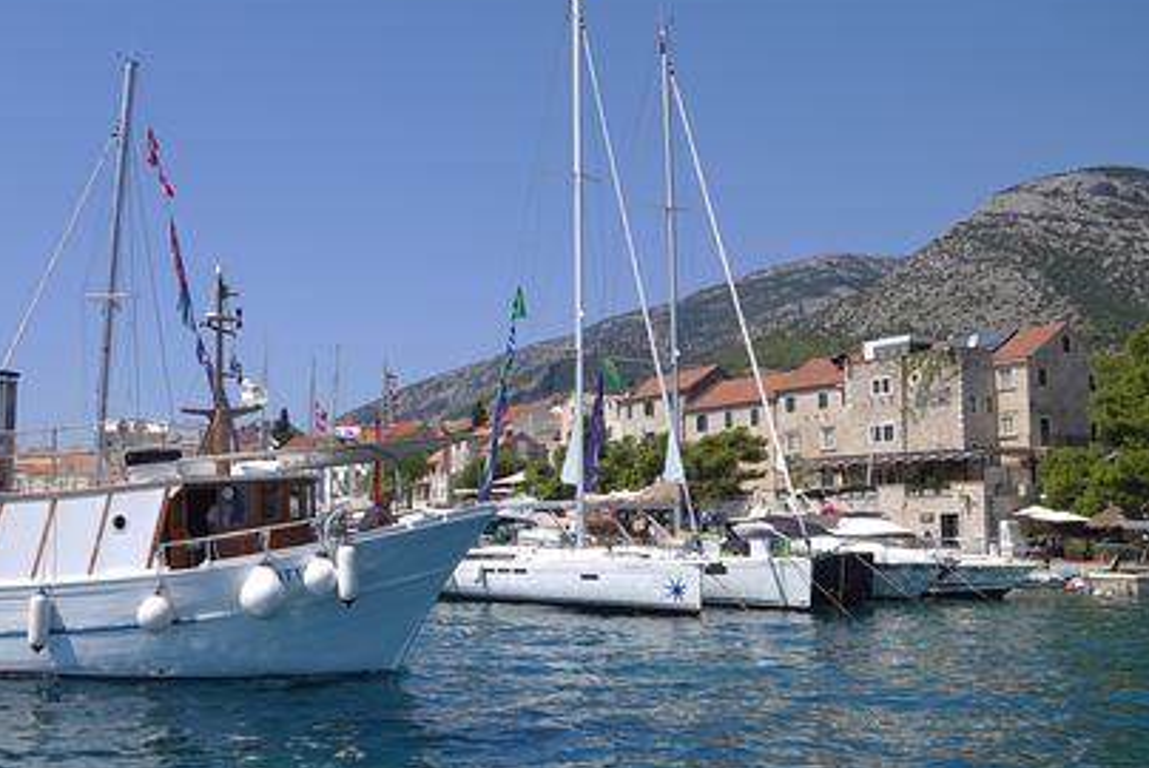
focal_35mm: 38
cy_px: 383
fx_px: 1214
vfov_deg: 35.1
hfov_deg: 50.1
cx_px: 427
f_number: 4
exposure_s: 1/800
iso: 80
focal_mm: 7.9
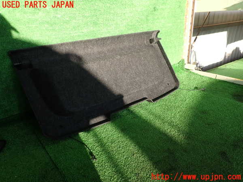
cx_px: 122
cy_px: 91
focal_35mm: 25
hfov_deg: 69.4
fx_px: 175
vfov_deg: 54.9
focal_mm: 4.5
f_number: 2.8
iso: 100
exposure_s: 1/200
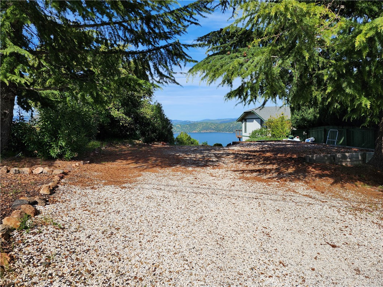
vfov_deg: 58.9
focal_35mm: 23
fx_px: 254
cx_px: 192
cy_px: 144
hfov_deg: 73.9
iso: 12
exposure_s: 1/1387
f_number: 1.8
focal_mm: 6.4
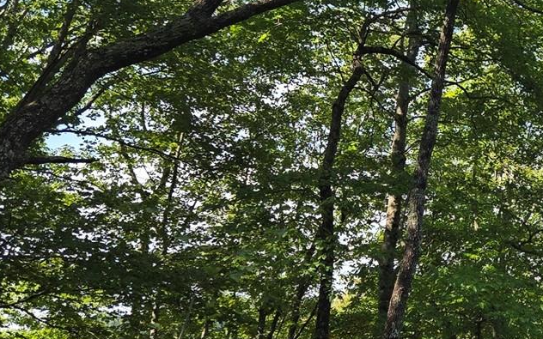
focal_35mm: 79
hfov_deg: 23.3
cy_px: 88
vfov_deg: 16.4
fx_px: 1169
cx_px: 697
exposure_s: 1/542
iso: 25
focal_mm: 5.4
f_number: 1.8
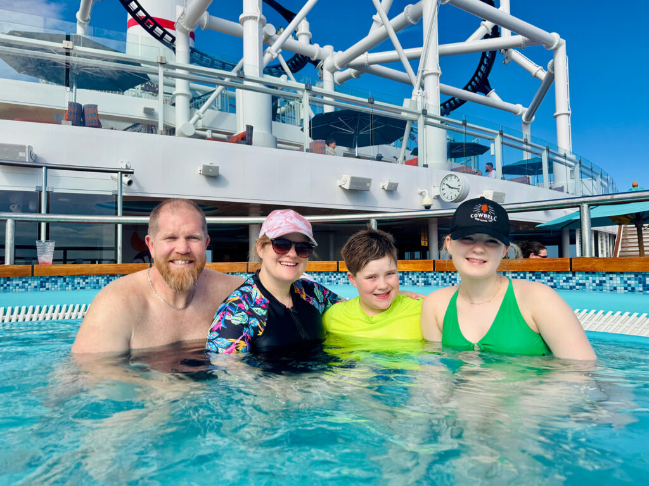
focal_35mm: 24
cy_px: 243
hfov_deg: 71.6
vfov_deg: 56.8
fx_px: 450
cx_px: 324
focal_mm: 6.76
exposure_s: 1/5348
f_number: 1.78
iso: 80
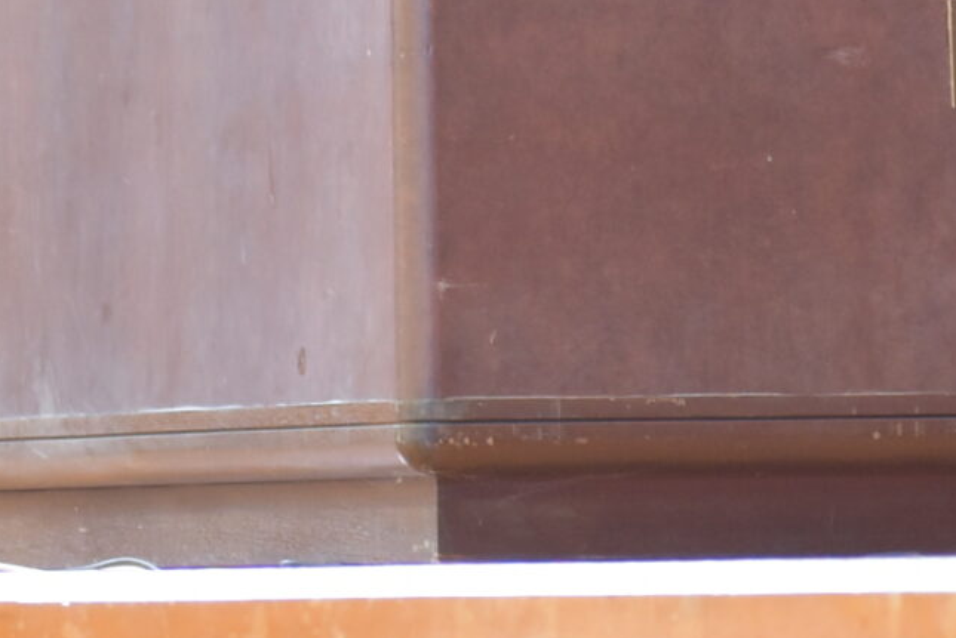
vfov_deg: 2.4
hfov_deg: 3.6
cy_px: -574
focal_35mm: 566
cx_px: 560
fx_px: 15040
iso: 800
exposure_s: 1/15
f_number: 4.8
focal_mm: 95
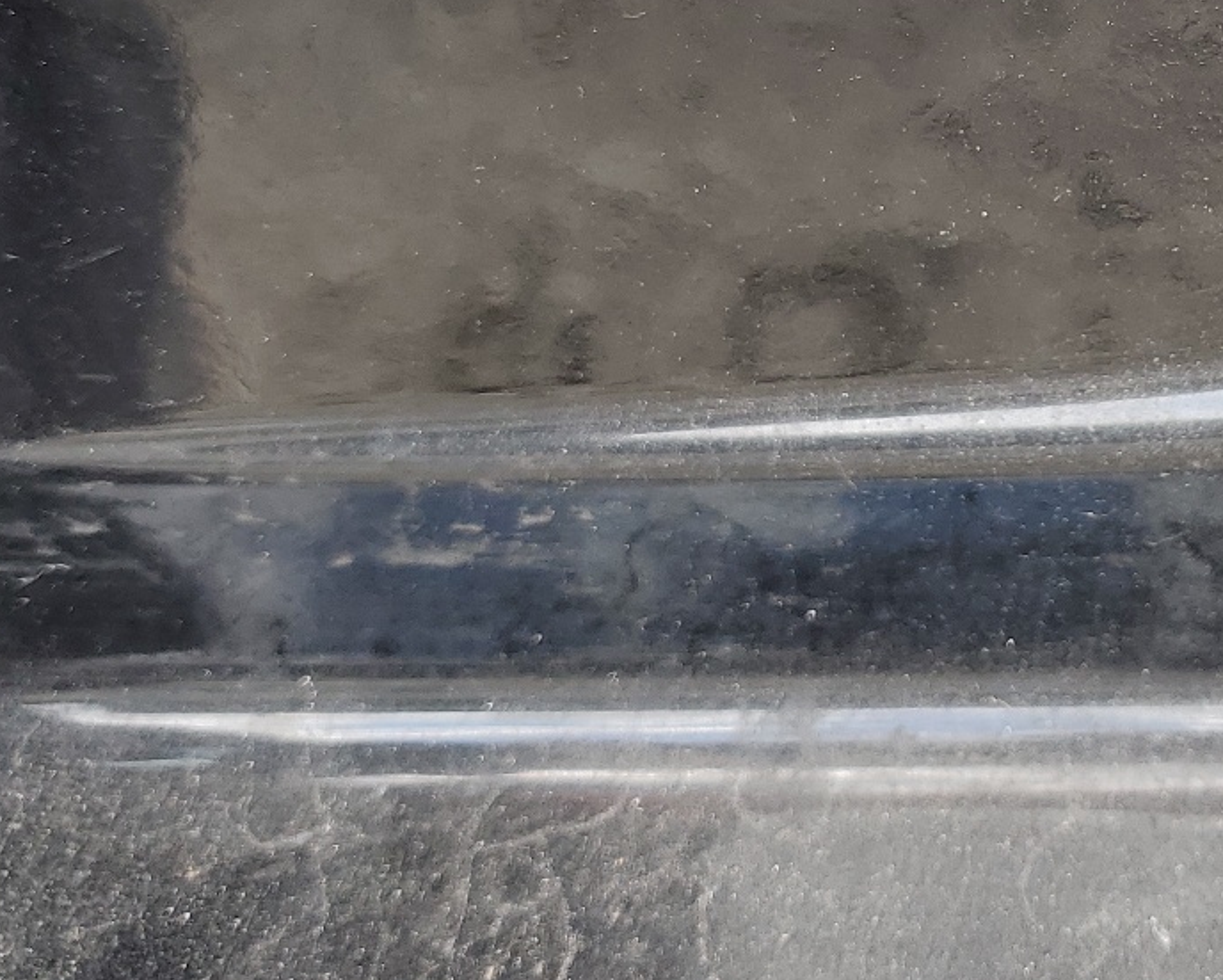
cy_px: 46
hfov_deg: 30.8
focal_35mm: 59
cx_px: 1058
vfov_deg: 24.8
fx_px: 2136
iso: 50
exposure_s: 1/250
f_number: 1.5
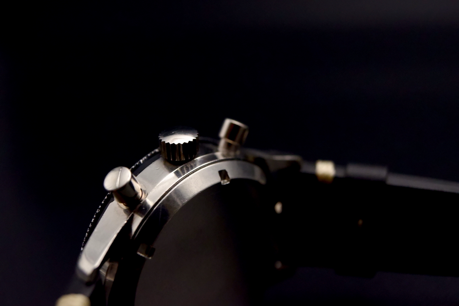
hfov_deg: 43.6
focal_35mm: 45
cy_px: 153
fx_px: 574
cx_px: 230
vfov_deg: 29.9
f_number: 5.6
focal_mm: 30.2
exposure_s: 1/4000
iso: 6400
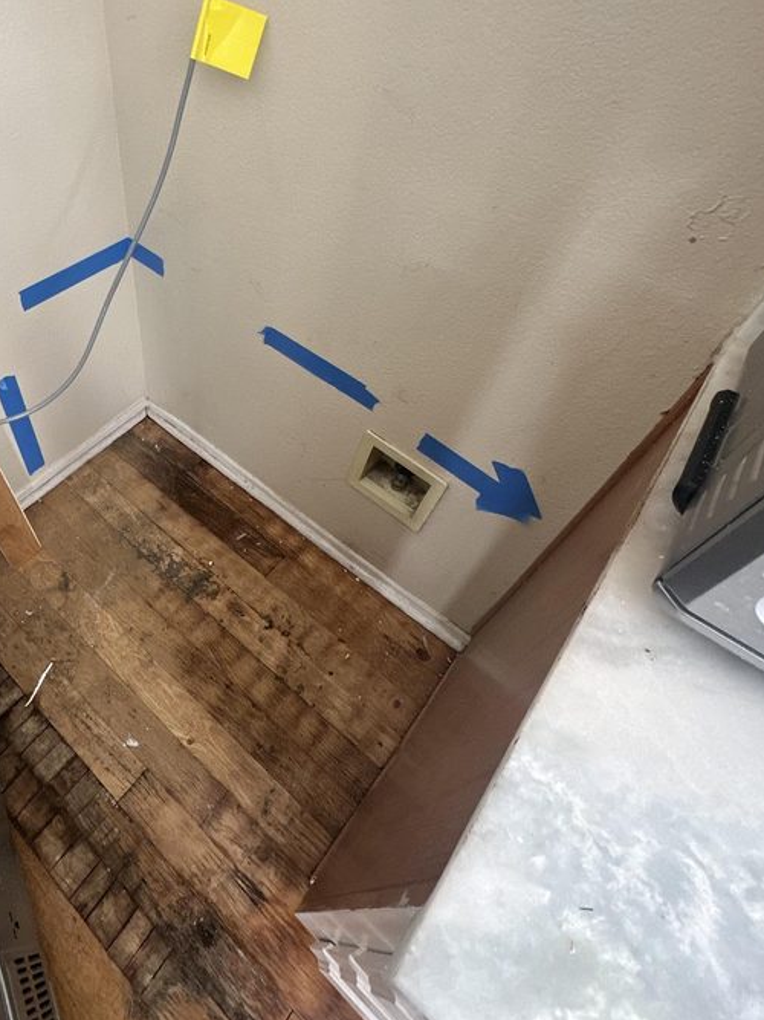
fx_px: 618
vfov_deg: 78.3
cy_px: 421
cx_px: 226
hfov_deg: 61.1
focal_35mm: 21
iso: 200
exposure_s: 1/99
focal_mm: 2.22
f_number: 2.2
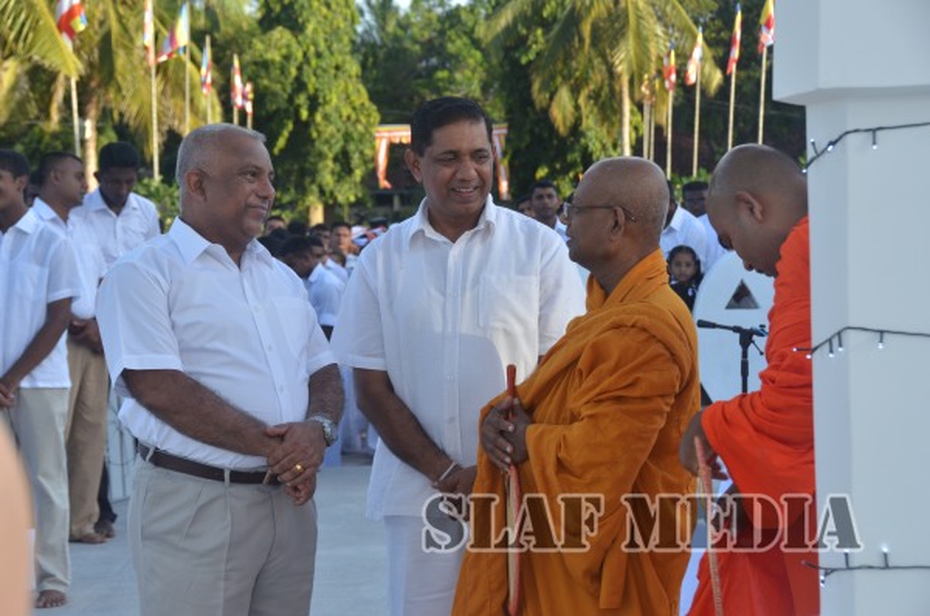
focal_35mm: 84
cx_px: 465
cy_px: 308
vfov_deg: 16.2
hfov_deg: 24.2
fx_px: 2165
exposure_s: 1/160
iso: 200
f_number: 7.1
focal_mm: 56
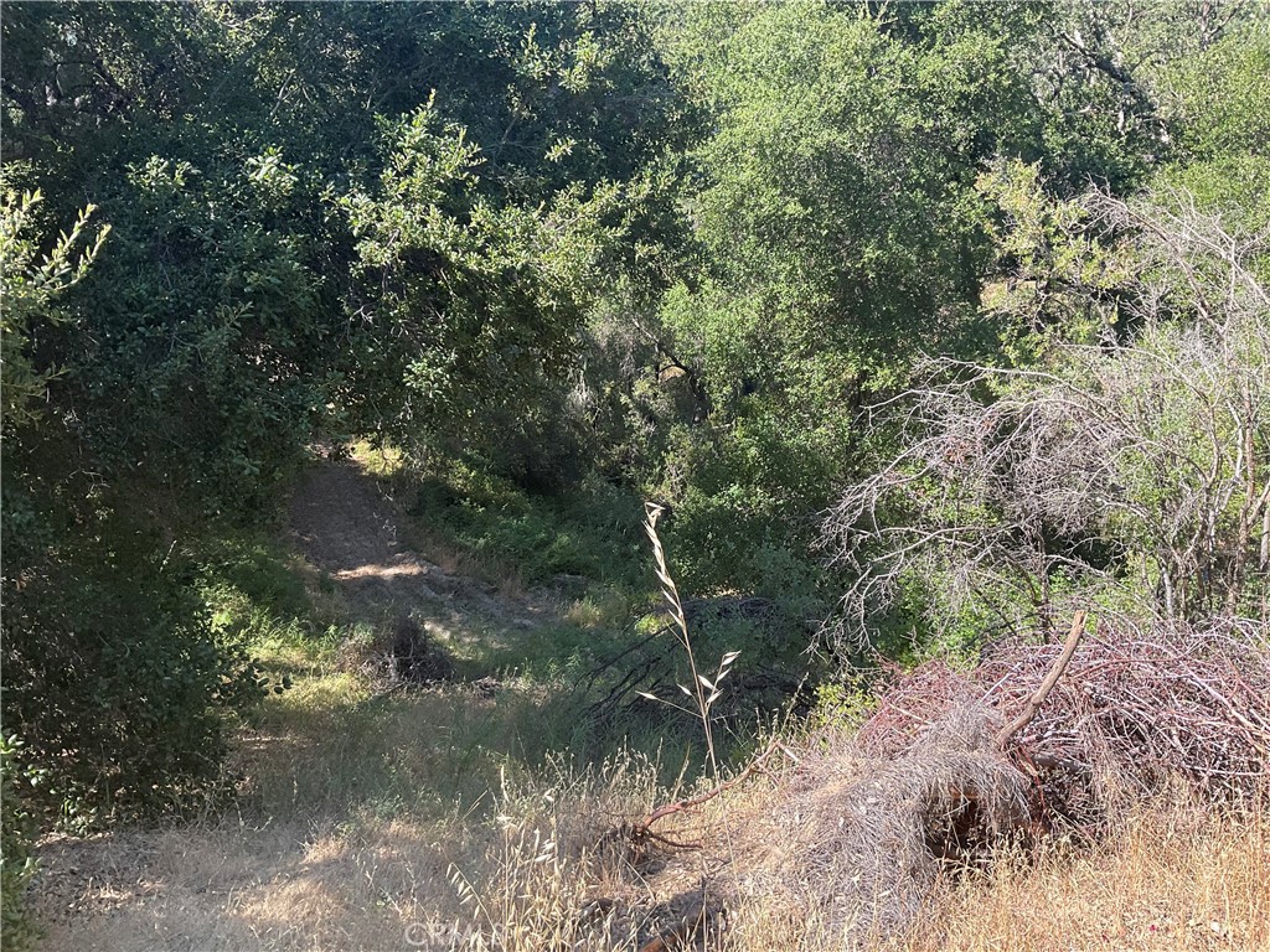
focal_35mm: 29
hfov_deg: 61.7
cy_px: 476
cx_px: 635
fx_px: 1064
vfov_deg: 48.2
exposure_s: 1/322
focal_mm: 3
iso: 16
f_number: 1.8
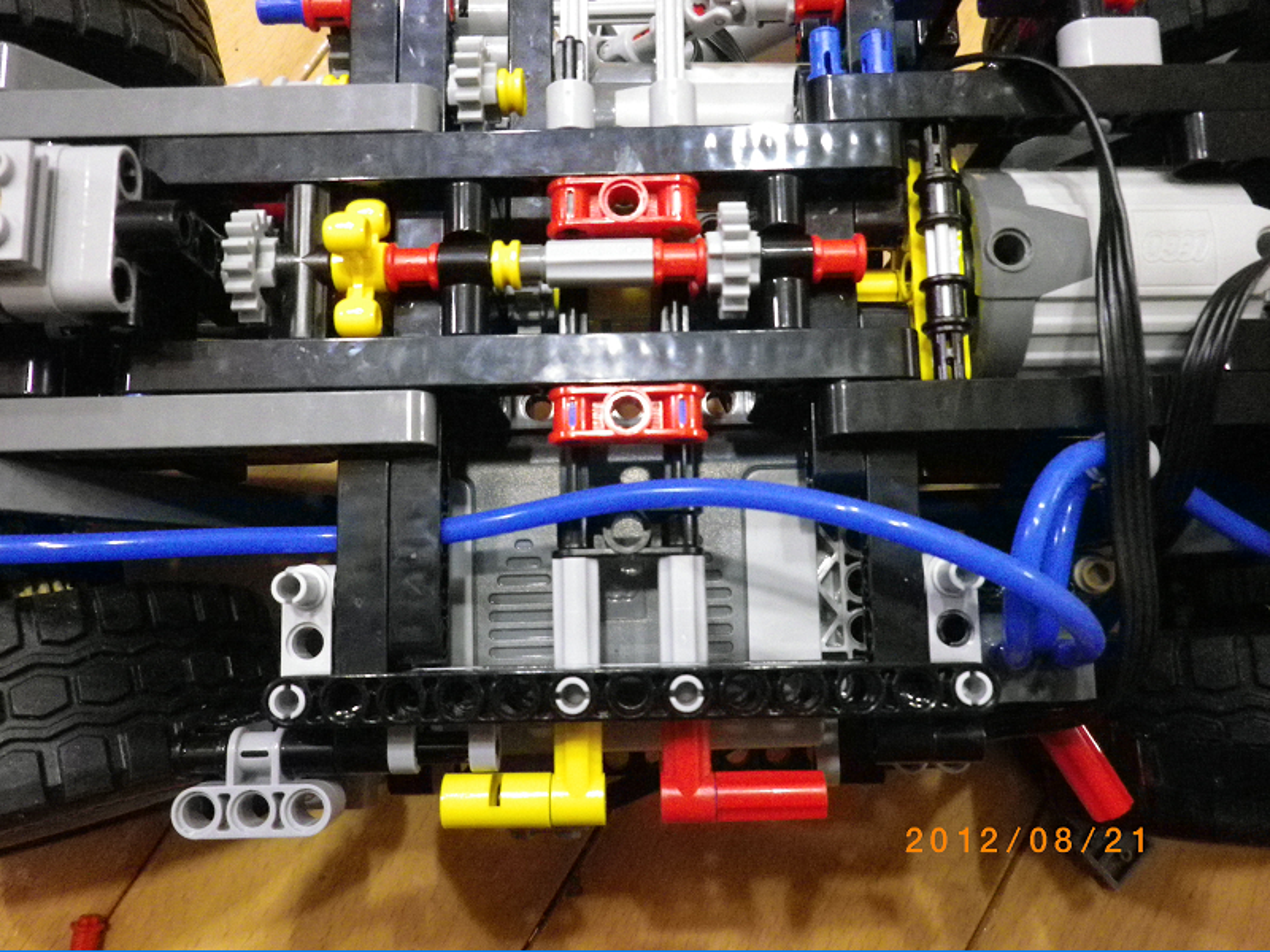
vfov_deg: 49.7
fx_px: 1027
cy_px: 476
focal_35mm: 28
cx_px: 635
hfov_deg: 63.4
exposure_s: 1/13
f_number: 3.2
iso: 800
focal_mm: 5
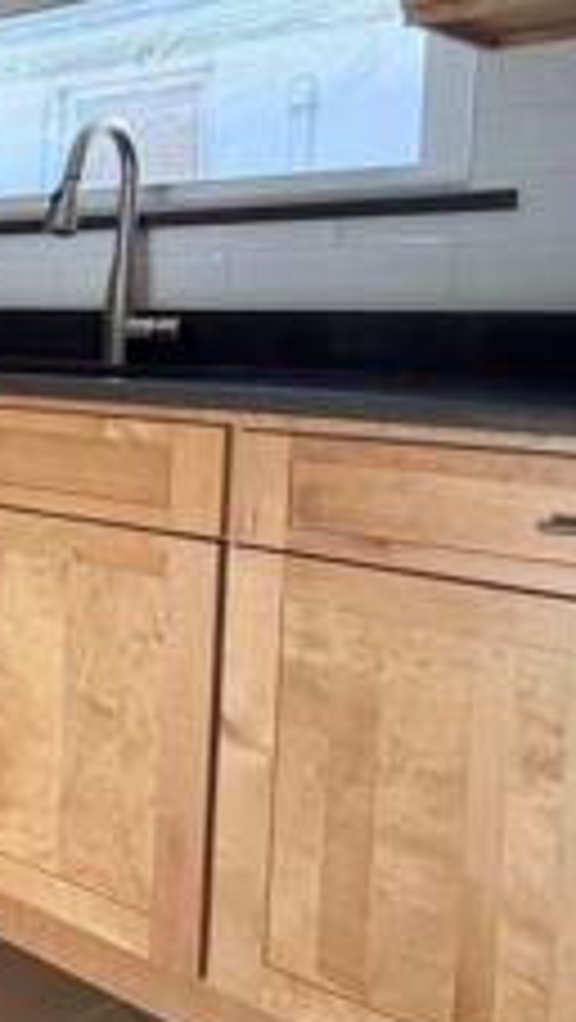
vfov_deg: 46.7
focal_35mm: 43
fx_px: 1165
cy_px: 360
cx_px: -644
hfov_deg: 17.4
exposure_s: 1/121
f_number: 2.2
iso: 125
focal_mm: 2.22
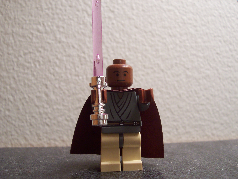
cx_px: 119
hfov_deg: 50.1
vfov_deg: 38.7
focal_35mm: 37
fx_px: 254
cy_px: 90
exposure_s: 1/30
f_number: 2.8
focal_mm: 5.6
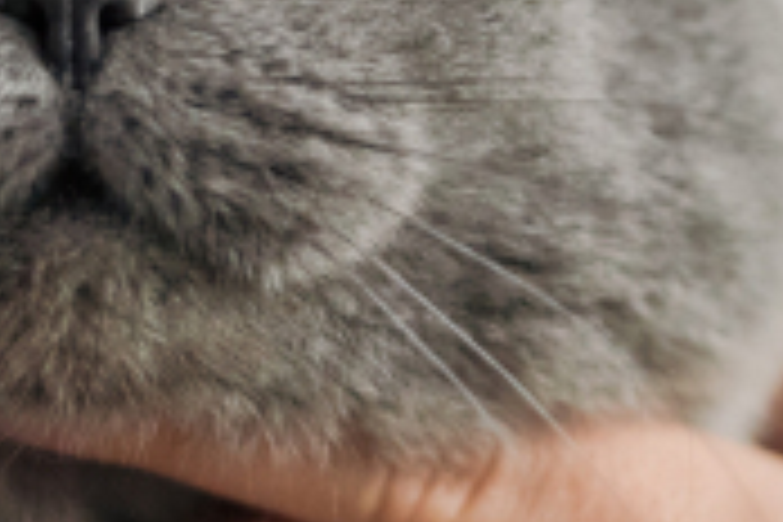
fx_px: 19943
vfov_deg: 1.5
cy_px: 284
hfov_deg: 2.2
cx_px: 369
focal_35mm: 917
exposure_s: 1/160
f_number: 2.8
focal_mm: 200
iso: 800
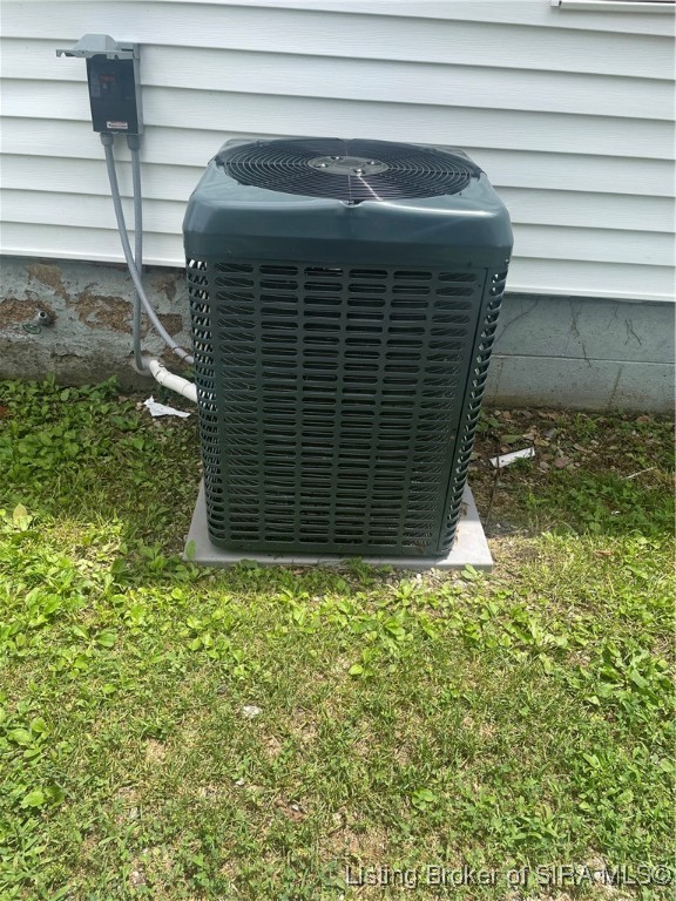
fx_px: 677
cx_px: 338
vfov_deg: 67.3
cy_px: 450
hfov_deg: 53.1
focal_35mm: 26
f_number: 1.6
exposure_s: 1/1887
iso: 32
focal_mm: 4.2
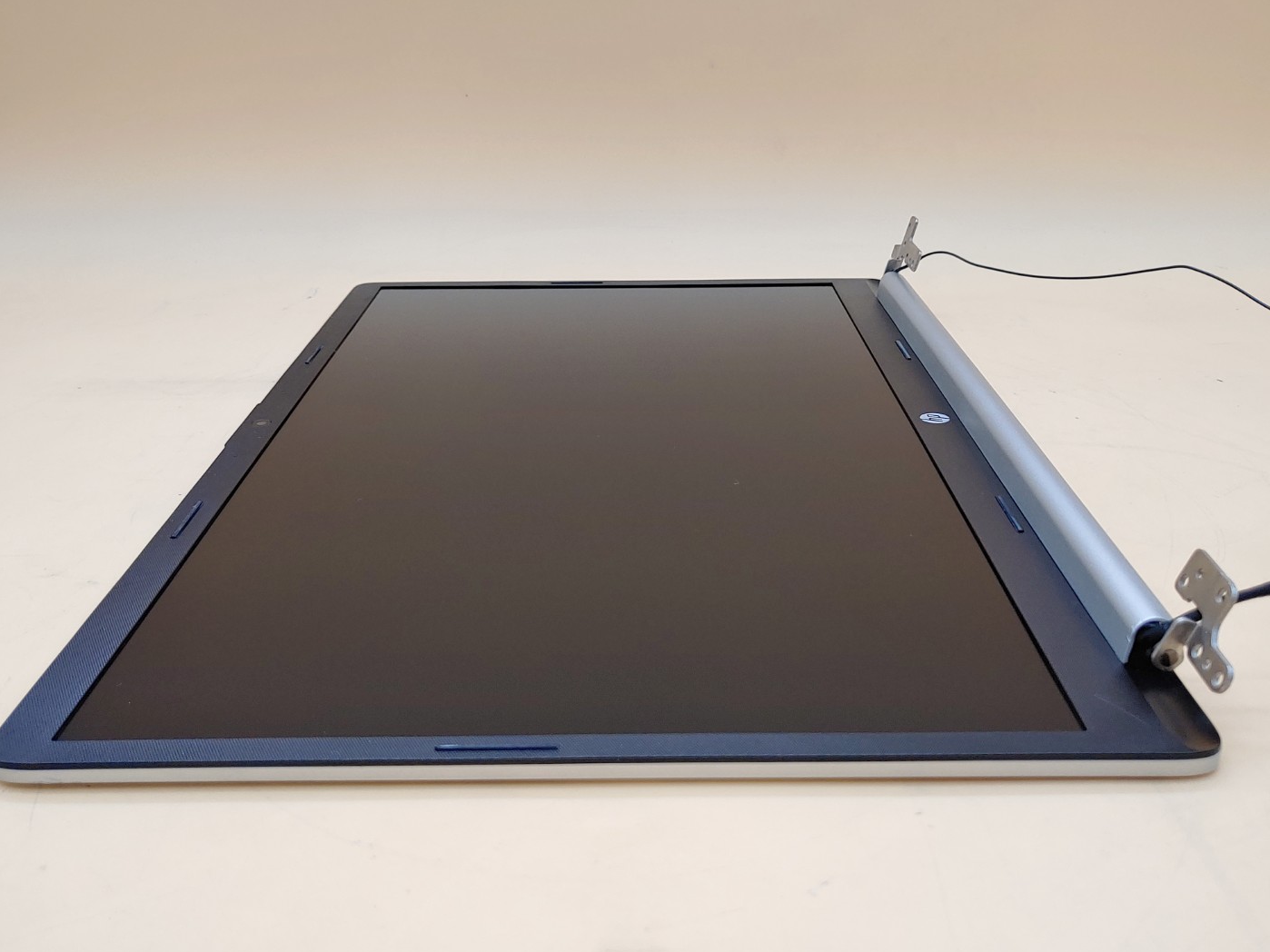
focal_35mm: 34
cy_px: 489
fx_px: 1247
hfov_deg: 54.0
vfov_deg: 41.8
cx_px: 623
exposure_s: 1/86
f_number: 1.8
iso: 50
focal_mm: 4.36
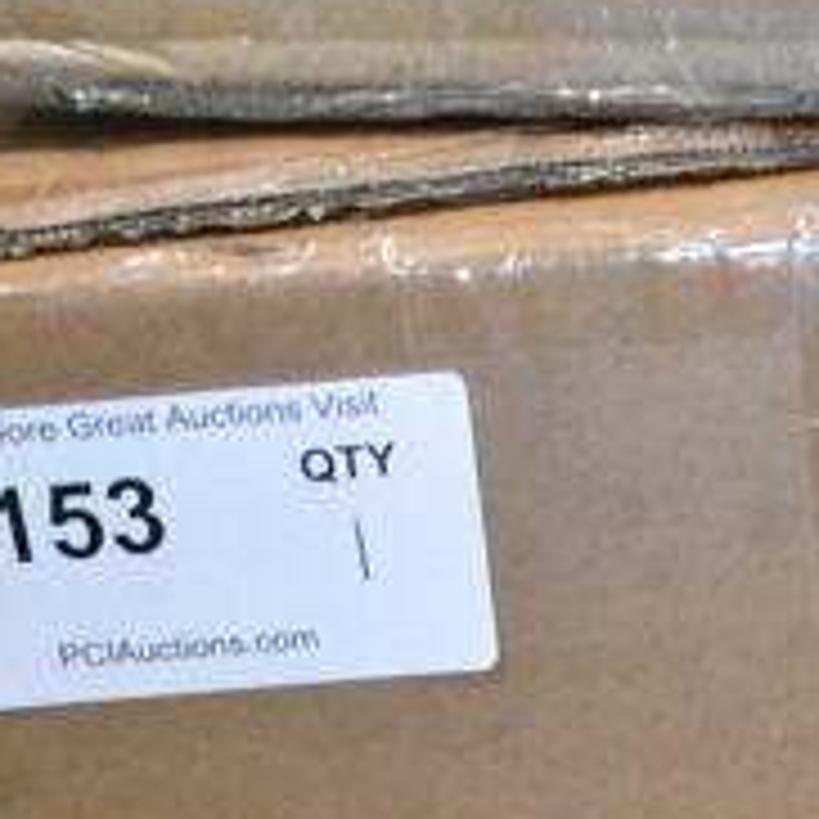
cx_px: 900
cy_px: 1487
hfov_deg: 14.8
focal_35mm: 115
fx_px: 3078
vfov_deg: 13.5
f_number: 7.1
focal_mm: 18
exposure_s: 1/200
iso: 6400
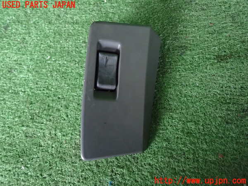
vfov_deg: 49.7
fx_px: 201
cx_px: 124
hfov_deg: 63.4
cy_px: 93
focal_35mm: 28
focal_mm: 5.05
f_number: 2.2
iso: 1250
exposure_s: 1/30
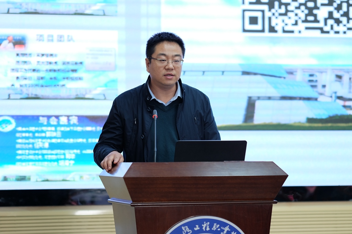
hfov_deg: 15.2
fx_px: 1320
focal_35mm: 135
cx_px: 176
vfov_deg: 10.2
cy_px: 117
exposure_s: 1/180
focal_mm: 90
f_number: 2
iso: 500
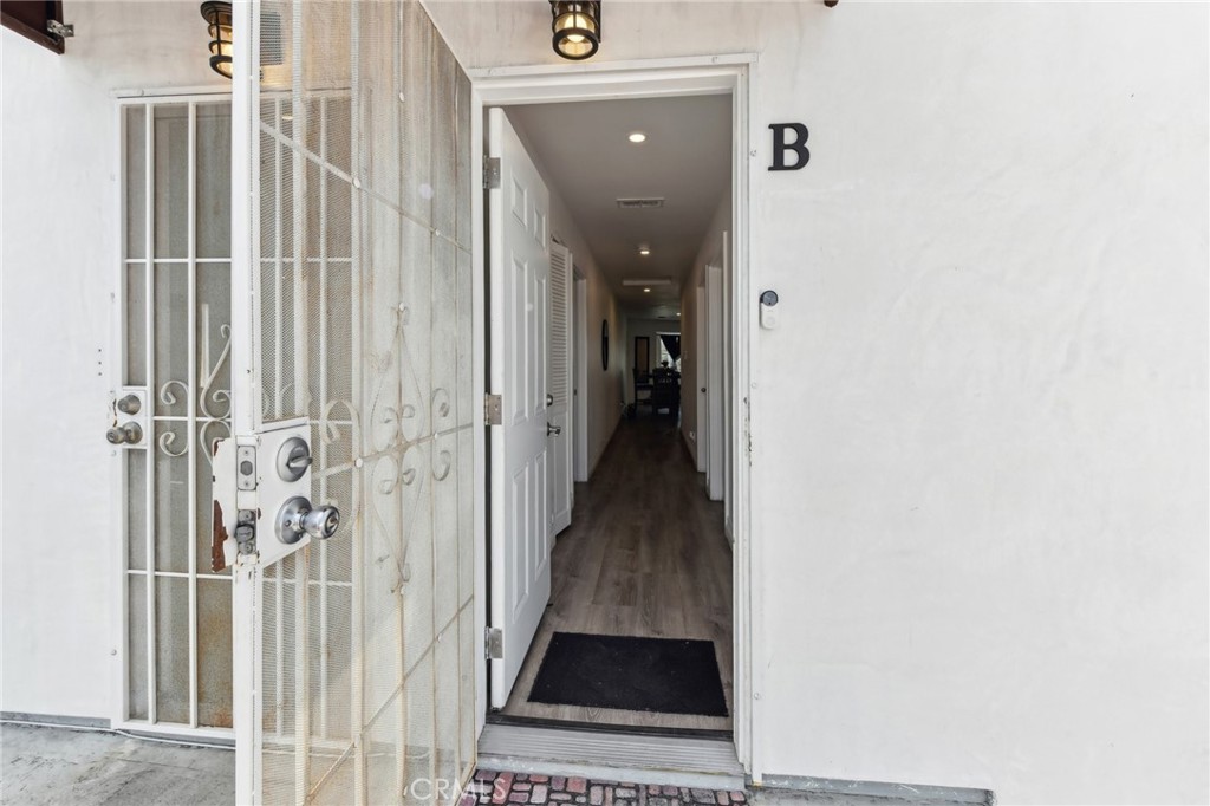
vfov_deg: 81.2
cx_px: 605
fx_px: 470
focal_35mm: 14
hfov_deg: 104.3
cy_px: 403
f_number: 8
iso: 400
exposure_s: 1/1000
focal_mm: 14
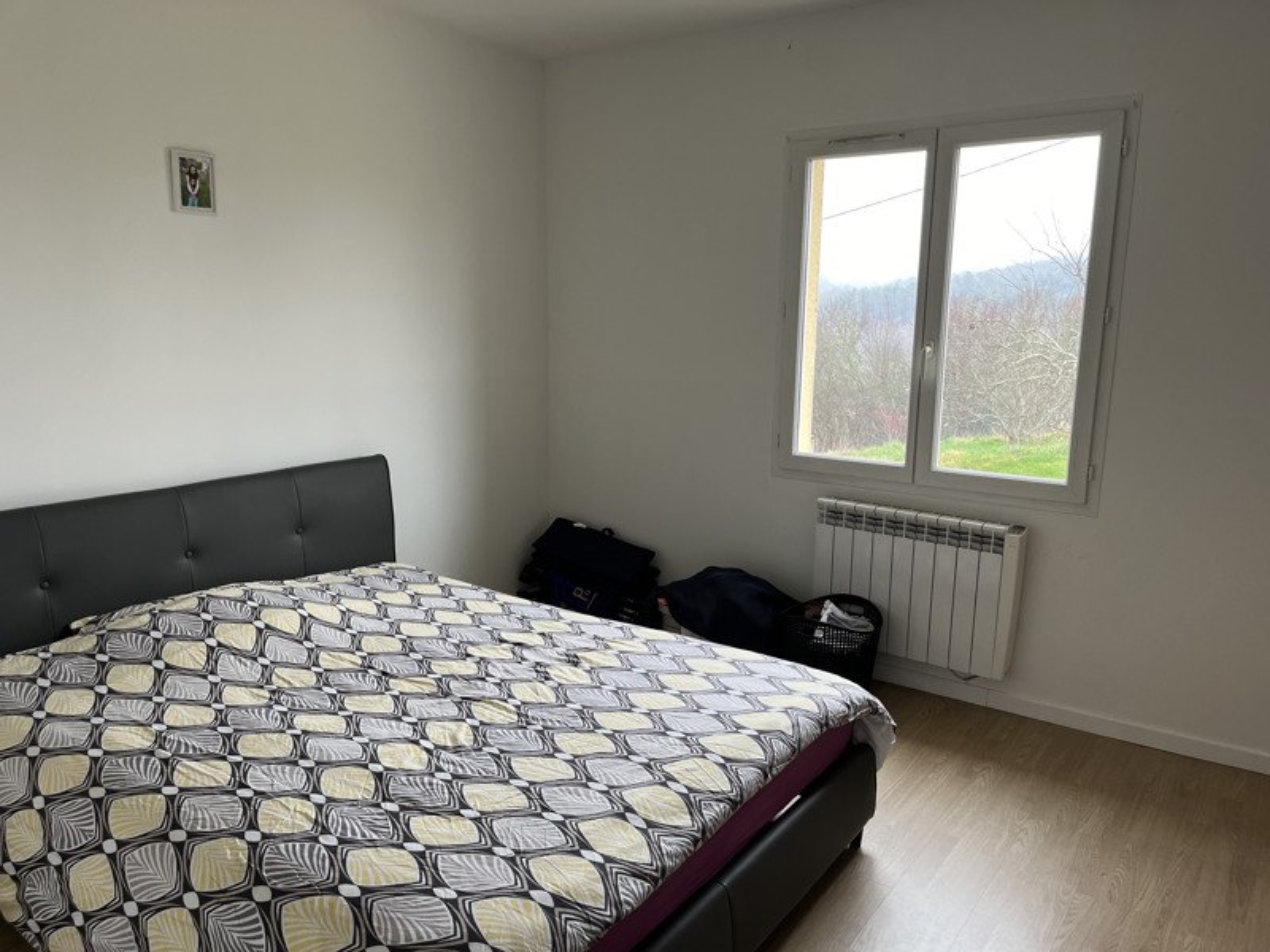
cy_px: 476
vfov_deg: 53.1
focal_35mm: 26
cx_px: 635
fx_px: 954
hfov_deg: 67.3
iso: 100
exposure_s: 1/121
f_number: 1.6
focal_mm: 5.1
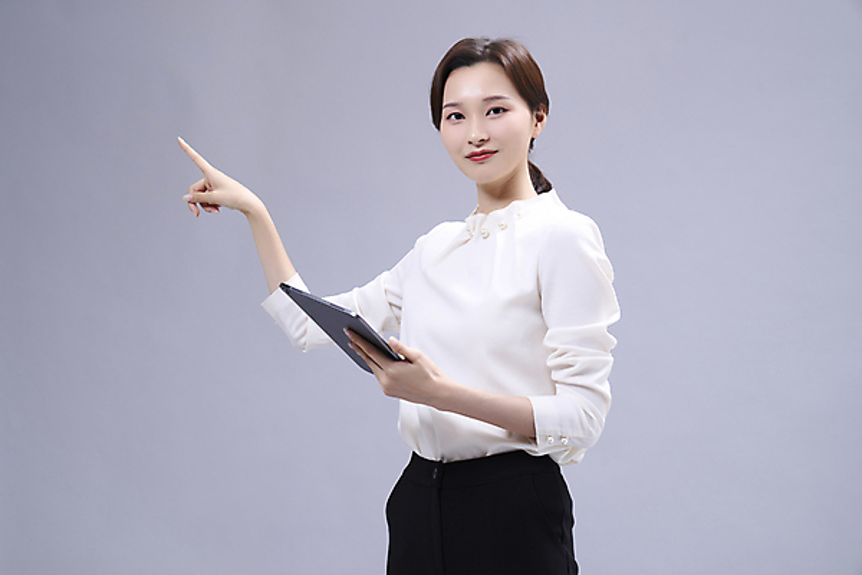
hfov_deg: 28.8
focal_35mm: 70
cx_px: 431
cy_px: 288
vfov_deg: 19.5
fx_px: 1676
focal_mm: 70
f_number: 8
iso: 160
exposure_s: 1/125
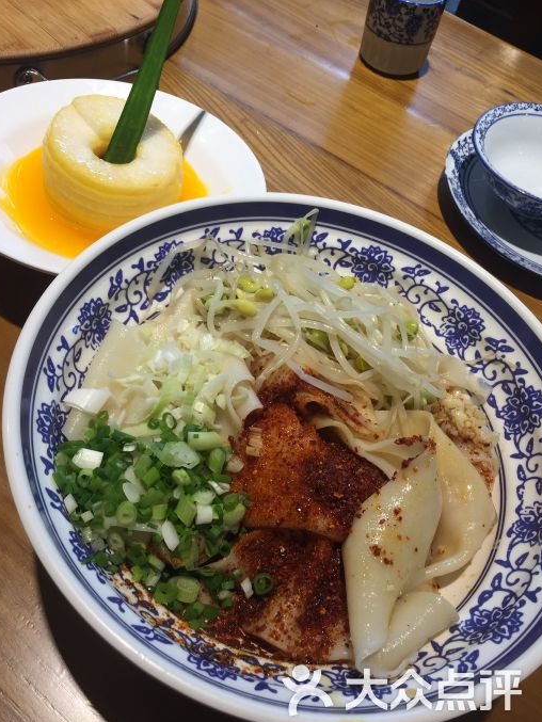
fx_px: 626
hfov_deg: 46.8
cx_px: 269
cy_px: 372
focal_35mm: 30
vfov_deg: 59.9
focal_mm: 4.15
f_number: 2.2
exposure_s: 1/100
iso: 32
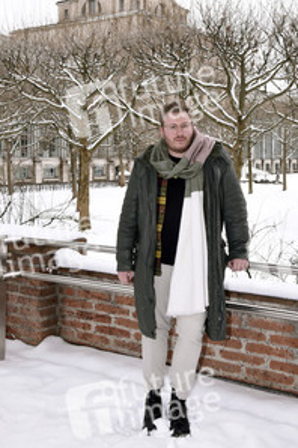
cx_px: 187
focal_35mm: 51
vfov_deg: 38.7
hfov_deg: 26.3
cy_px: 177
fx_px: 635
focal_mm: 38
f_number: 11
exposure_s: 1/160
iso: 1000
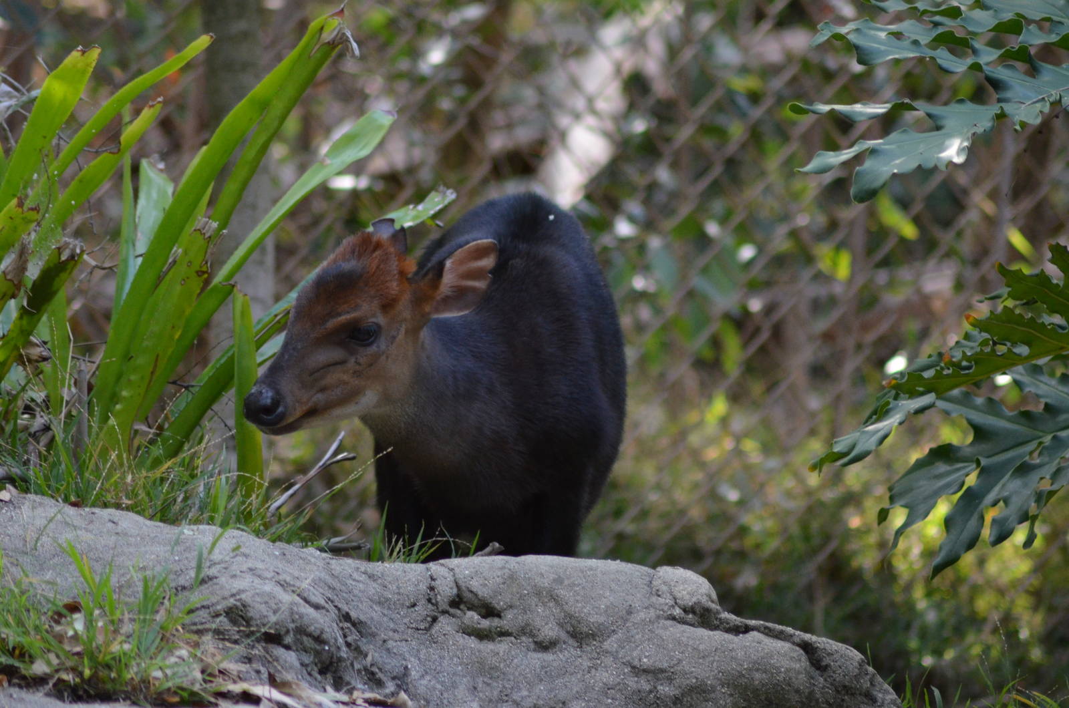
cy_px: 354
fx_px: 13336
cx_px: 534
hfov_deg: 4.6
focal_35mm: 450
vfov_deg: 3.0
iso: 1800
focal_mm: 300
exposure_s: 1/500
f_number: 5.6
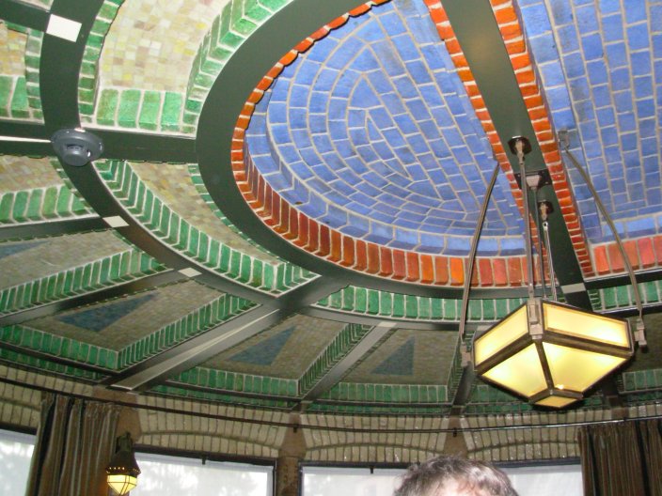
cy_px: 248
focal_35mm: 38
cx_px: 331
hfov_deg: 49.0
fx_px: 727
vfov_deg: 37.7
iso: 200
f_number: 2.9
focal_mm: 6.3
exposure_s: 1/128
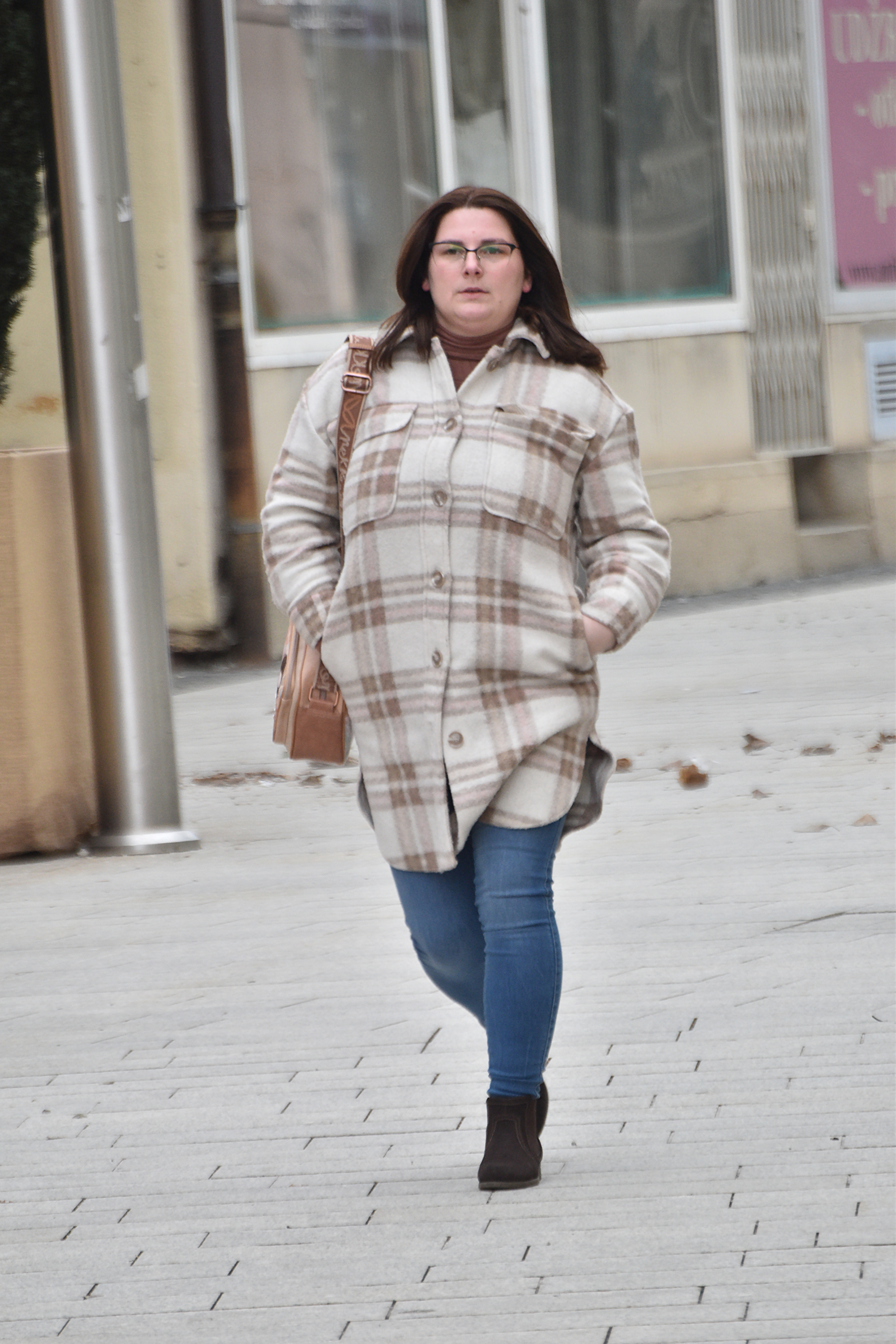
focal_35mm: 390
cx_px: 448
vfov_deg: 5.3
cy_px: 672
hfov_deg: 3.5
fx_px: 14559
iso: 640
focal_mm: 260
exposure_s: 1/250
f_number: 6.3
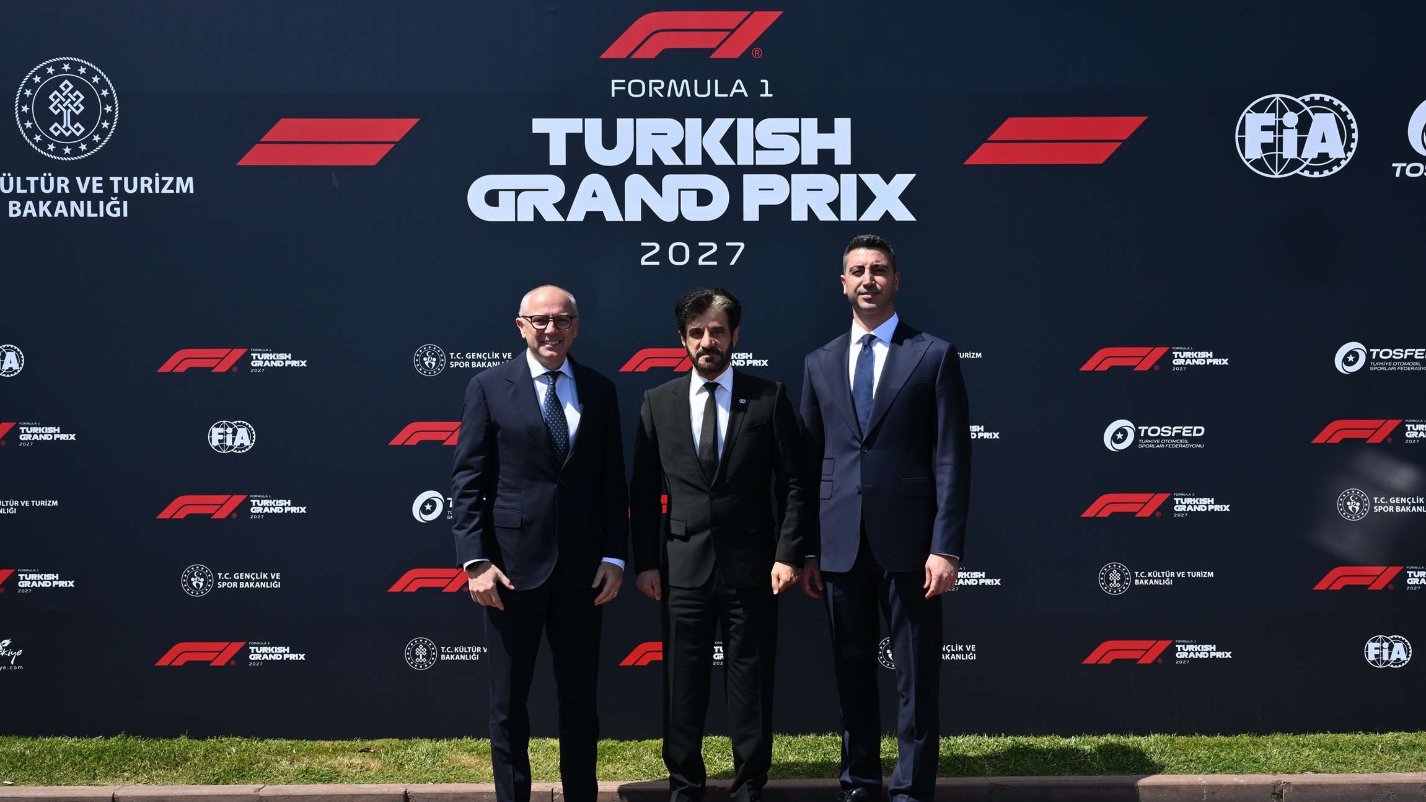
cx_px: 715
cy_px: 437
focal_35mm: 37
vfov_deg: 32.0
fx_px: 1399
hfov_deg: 54.0
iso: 200
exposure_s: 1/400
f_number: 11
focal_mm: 35
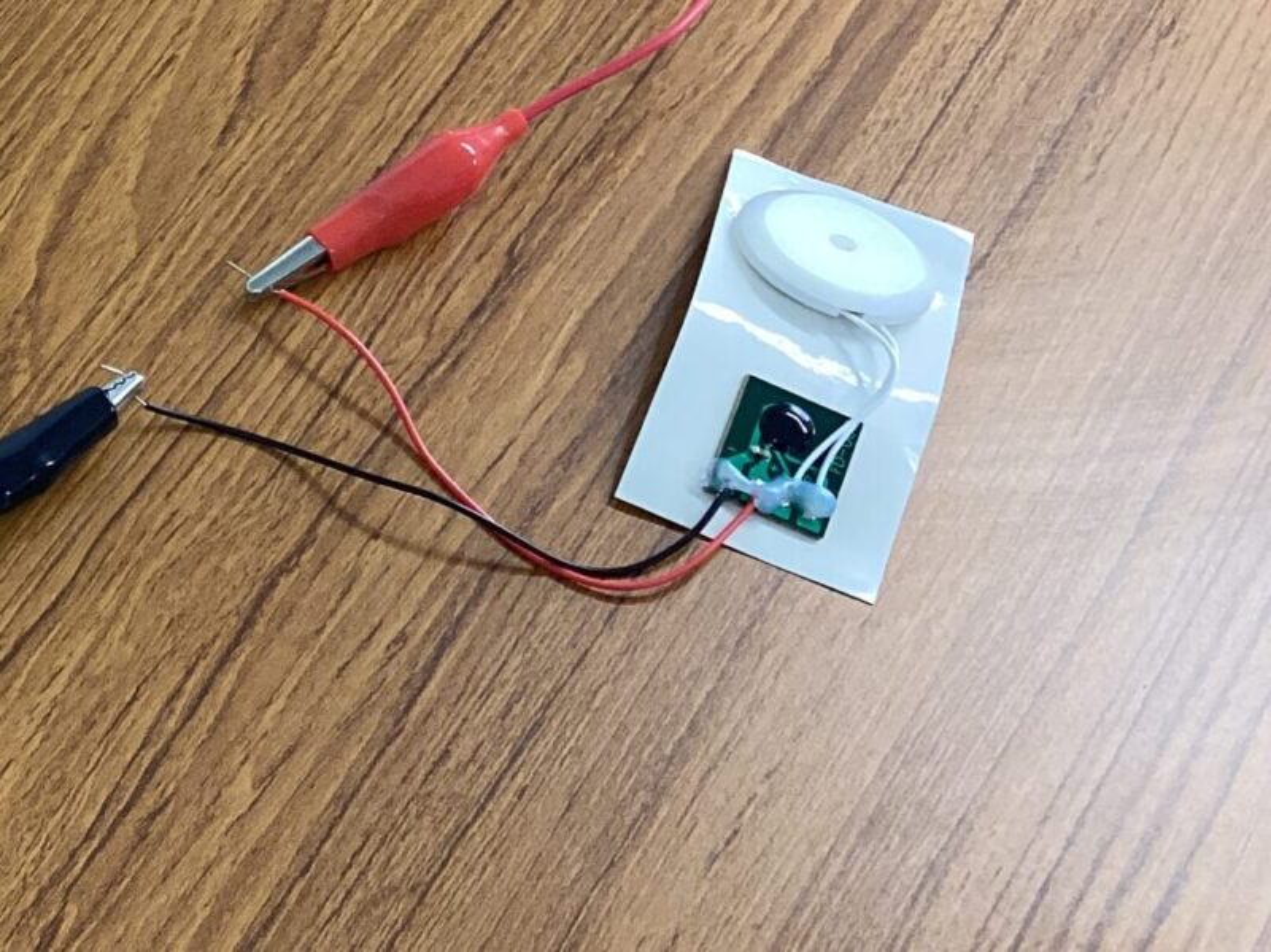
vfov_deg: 45.4
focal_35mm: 31
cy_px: 476
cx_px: 636
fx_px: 1138
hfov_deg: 58.4
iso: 125
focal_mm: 3.3
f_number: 2.4
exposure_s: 1/60
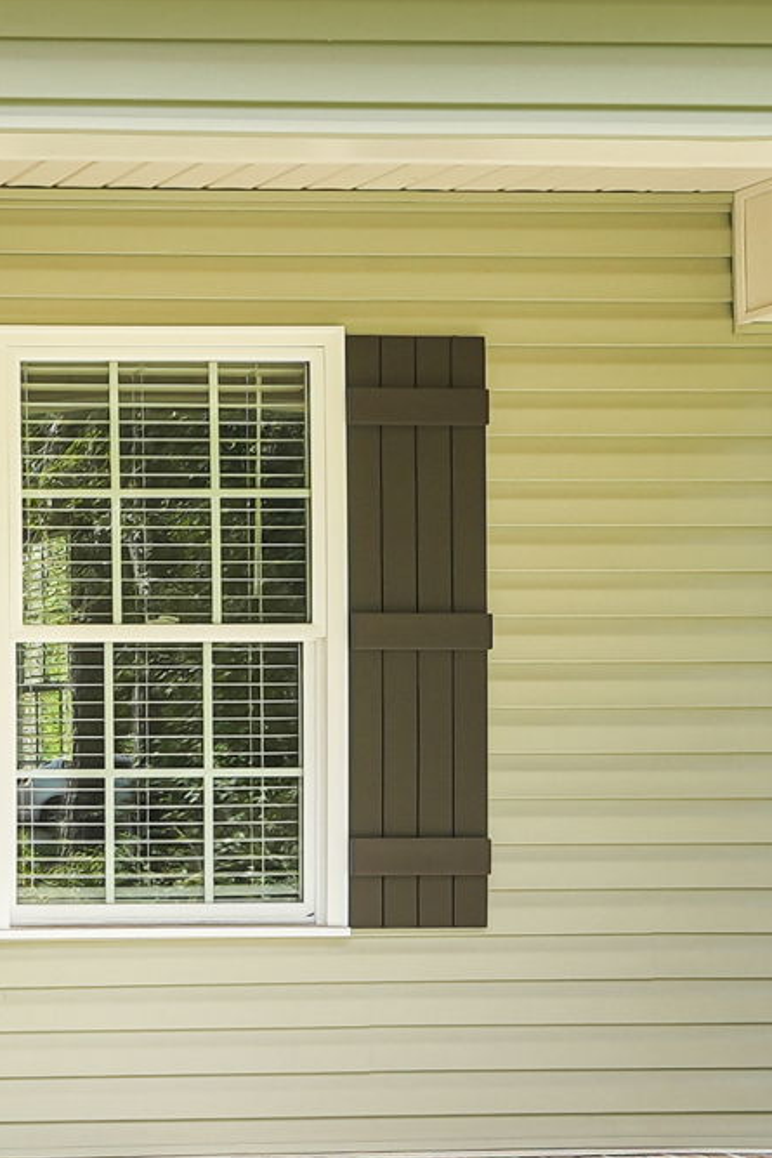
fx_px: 1929
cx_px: -862
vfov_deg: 33.2
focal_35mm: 60
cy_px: 750
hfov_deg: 16.2
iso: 320
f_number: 5
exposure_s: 1/200
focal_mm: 16
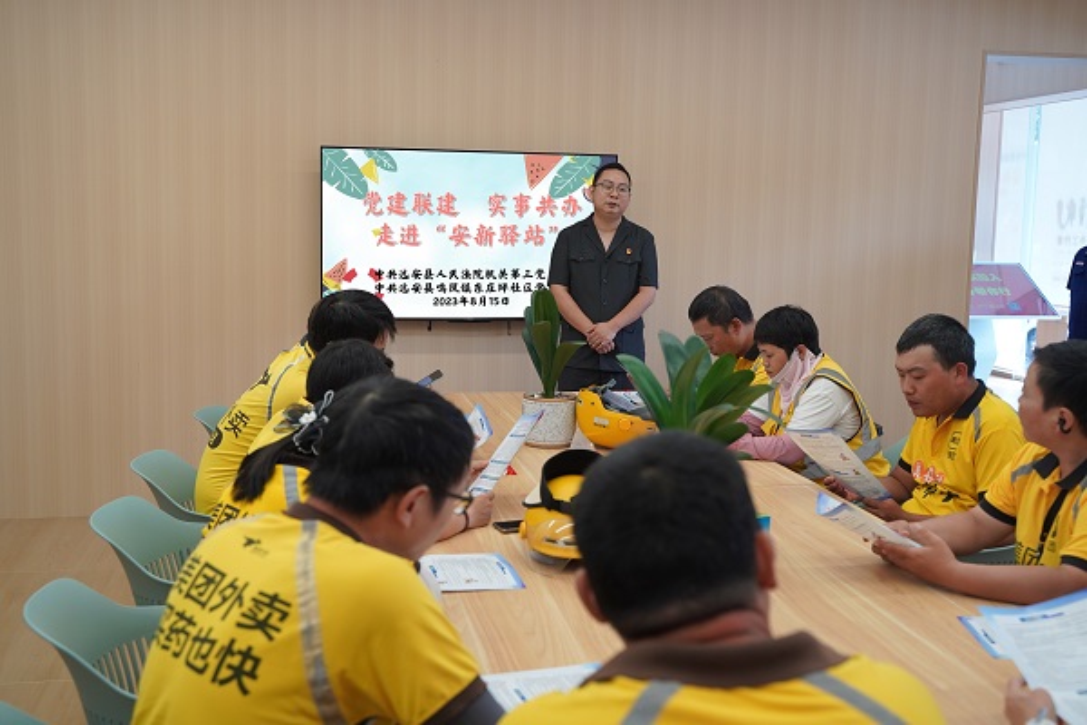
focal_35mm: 39
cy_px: 362
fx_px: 1177
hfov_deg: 49.6
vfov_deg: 34.2
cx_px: 544
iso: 1600
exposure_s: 1/160
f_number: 4
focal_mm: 39
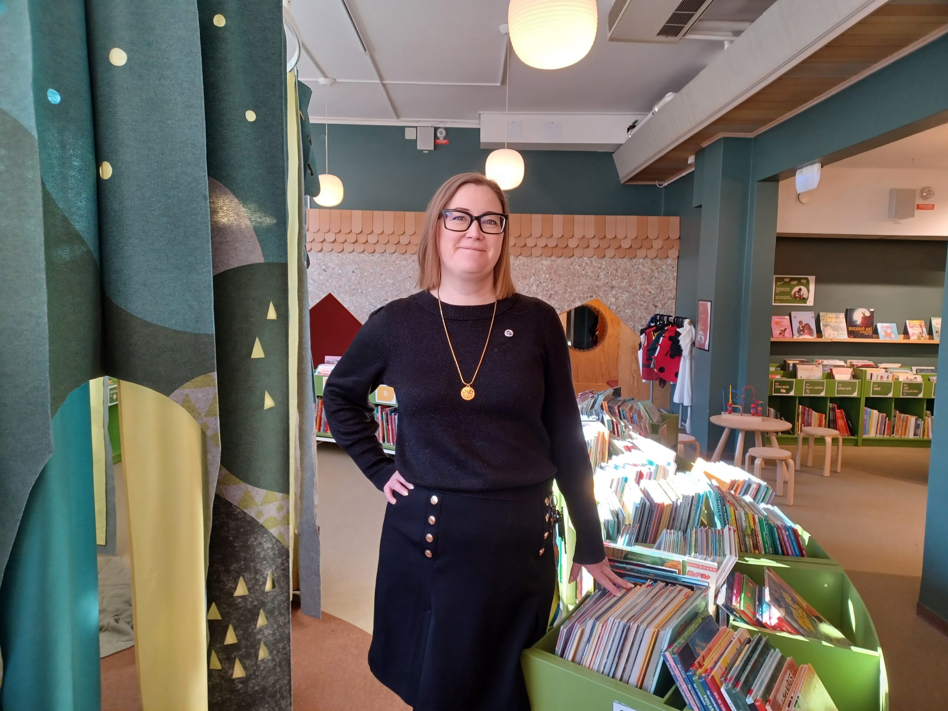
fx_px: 685
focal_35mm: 25
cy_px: 356
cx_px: 474
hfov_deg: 69.4
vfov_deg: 54.9
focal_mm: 4.6
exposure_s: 1/50
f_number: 1.8
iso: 200
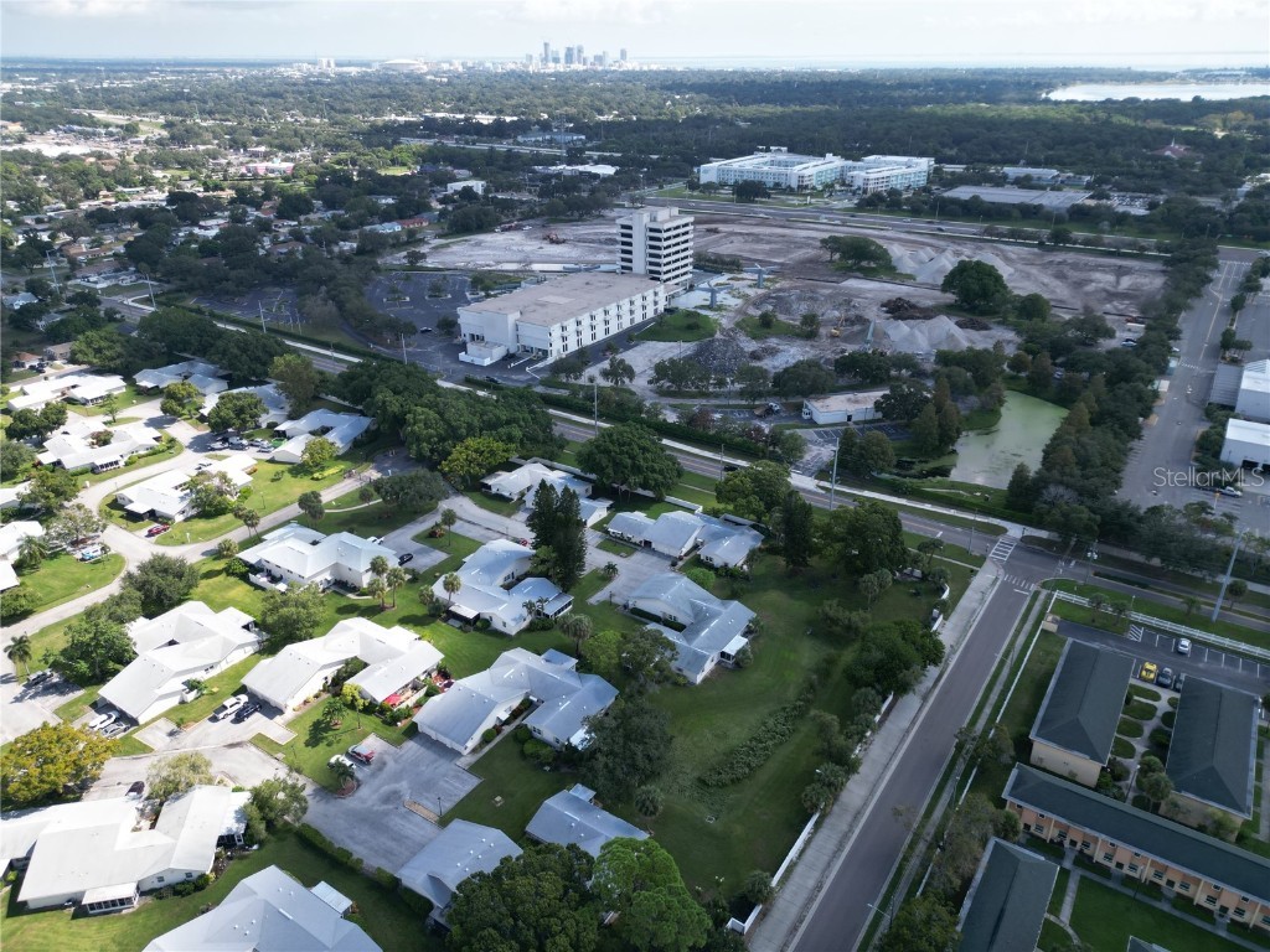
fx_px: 881
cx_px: 635
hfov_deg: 71.6
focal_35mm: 24
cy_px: 476
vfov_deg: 56.8
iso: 130
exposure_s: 1/1600
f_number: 1.7
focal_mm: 6.72
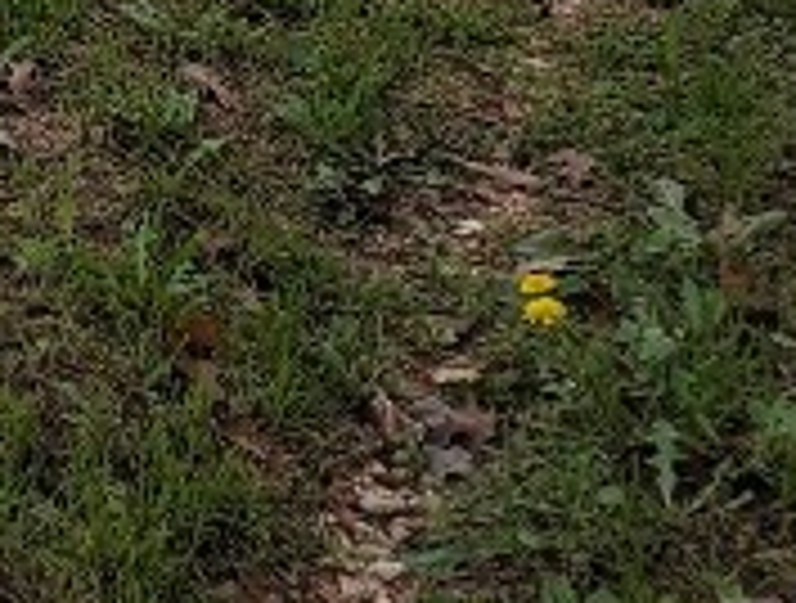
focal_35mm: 138
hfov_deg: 10.9
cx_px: -1376
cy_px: -850
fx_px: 3184
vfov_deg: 9.6
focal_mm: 6.81
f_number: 1.85
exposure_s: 1/1433
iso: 47
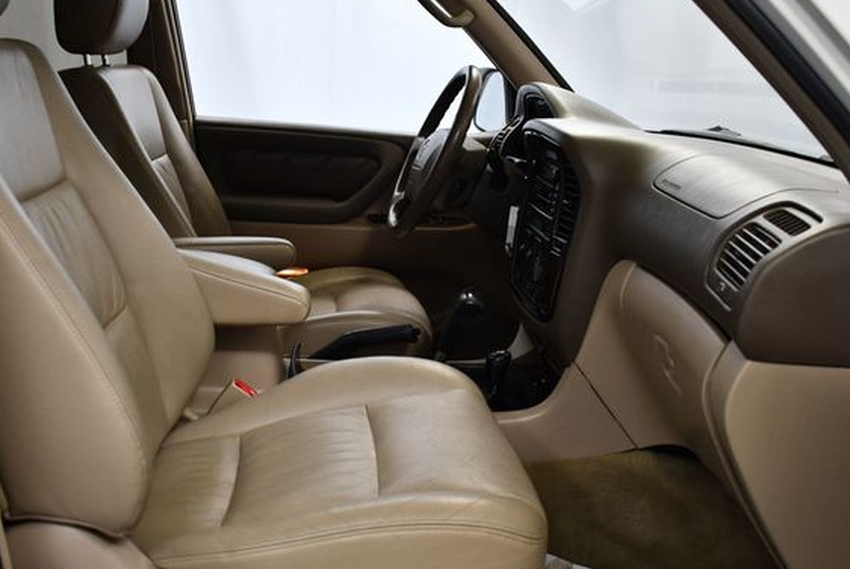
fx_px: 969
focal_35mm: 41
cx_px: 380
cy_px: 306
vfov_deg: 32.7
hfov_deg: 47.3
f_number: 3.5
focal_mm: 18
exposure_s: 1/125
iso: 800
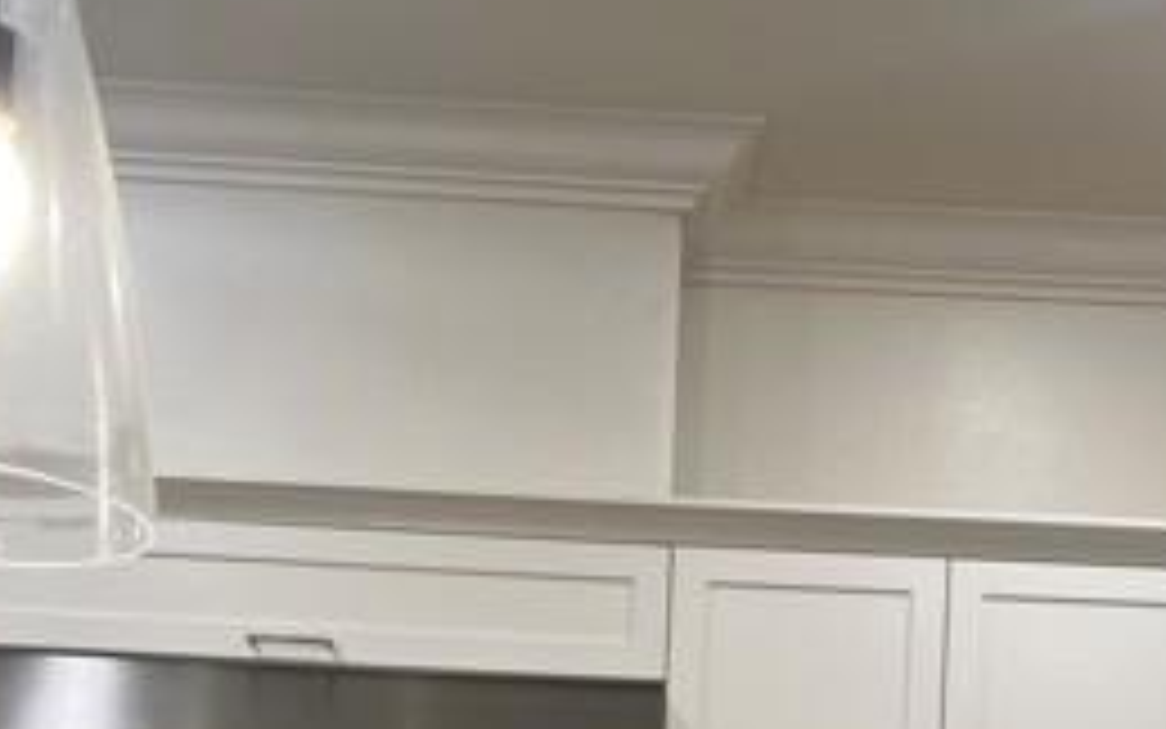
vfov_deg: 18.0
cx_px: 585
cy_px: 936
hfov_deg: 30.2
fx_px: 2161
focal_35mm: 68
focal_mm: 5.7
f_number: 1.5
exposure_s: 1/60
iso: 64
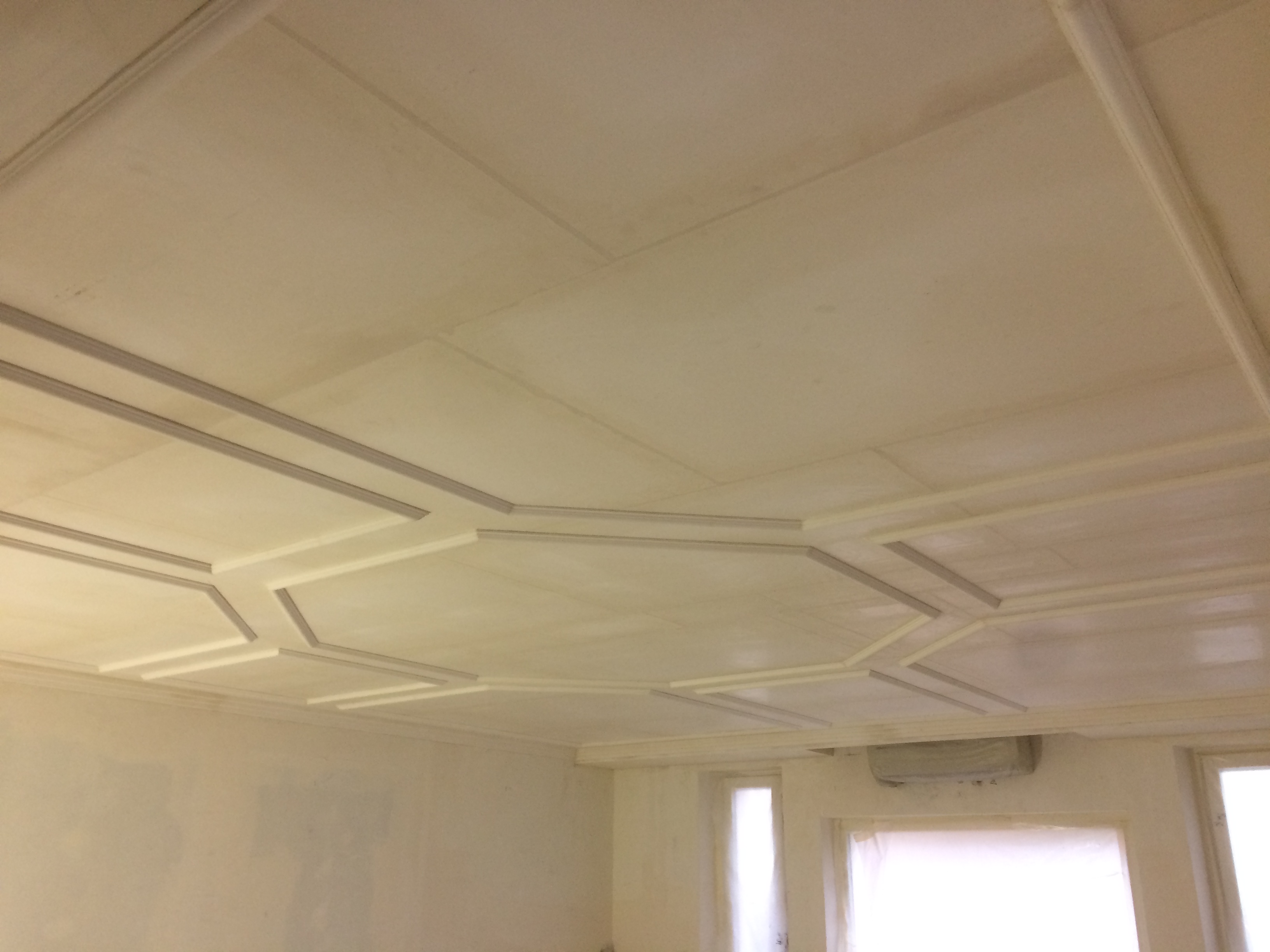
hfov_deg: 61.7
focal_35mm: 29
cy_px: 476
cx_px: 635
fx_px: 1064
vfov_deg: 48.2
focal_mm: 4.15
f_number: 2.2
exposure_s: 1/33
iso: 125
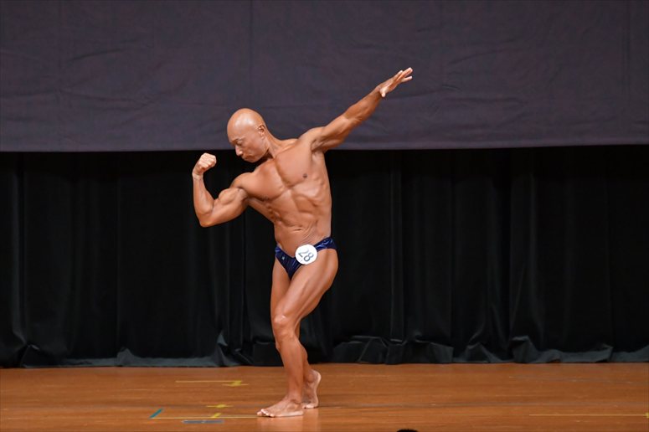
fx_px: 5135
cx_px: 324
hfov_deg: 7.2
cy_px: 216
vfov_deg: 4.8
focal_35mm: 285
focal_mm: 190
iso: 5000
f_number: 5.6
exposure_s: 1/400
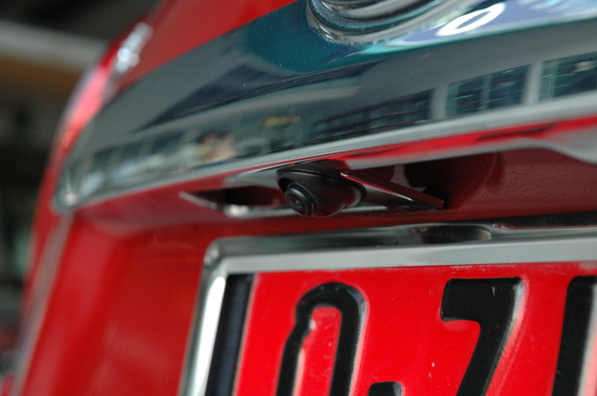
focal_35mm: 105
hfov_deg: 19.5
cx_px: 298
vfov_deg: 13.0
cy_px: 198
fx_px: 1739
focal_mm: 70
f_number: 6.3
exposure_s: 1/160
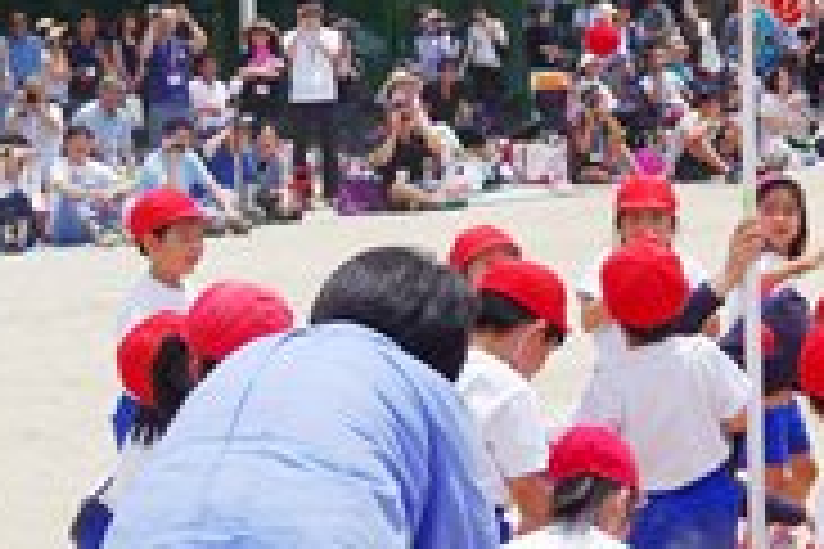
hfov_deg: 18.9
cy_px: -2
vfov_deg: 13.1
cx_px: 946
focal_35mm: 103
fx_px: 2357
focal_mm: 28
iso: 200
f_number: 5.6
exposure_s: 1/1000
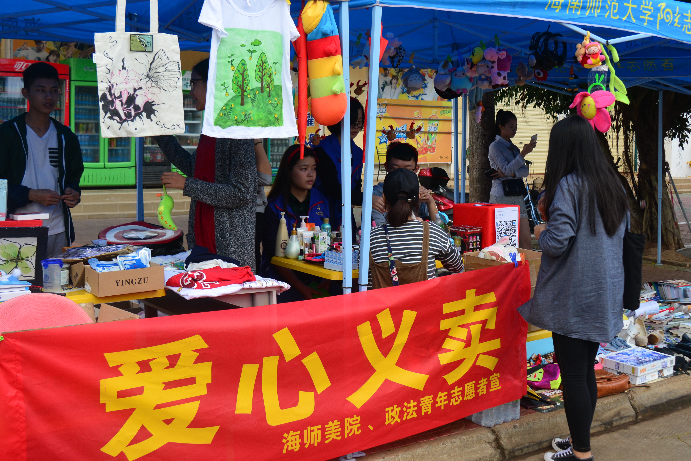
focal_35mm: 44
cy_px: 178
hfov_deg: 44.8
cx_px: 371
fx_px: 839
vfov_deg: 30.6
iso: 400
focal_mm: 21
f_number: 4.5
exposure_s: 1/320
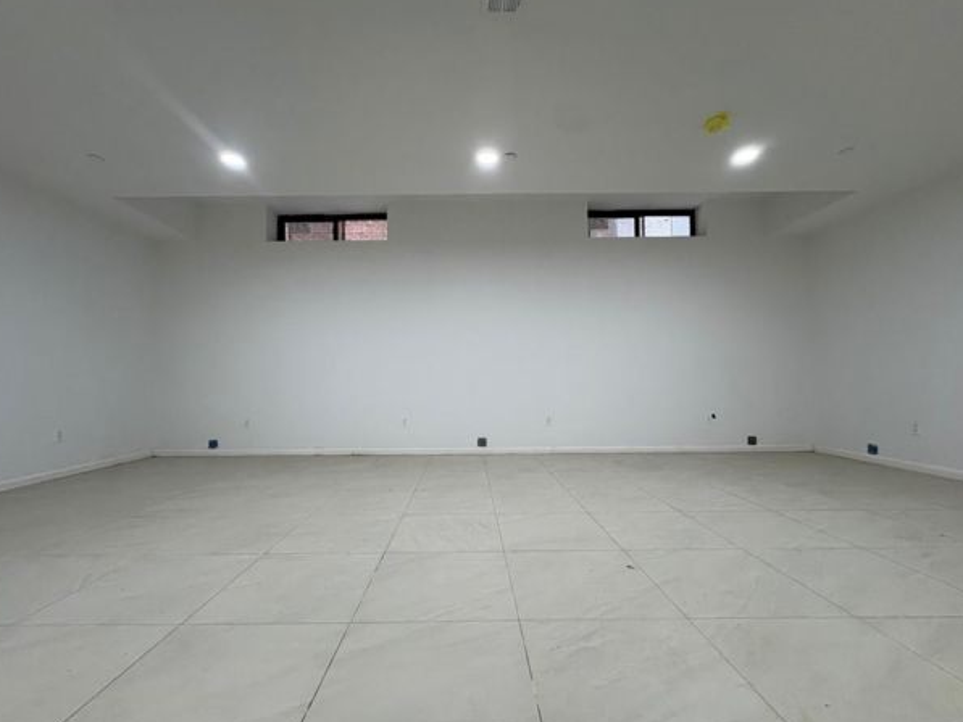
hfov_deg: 98.1
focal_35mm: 15
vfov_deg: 81.8
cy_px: 369
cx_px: 466
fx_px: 417
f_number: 2.2
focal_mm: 2.22
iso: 160
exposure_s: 1/120
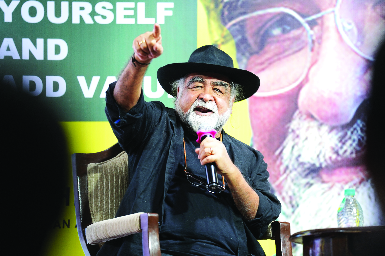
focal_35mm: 200
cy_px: 128
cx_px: 192
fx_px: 2139
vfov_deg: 6.9
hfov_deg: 10.3
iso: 800
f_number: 2.8
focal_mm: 200
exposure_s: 1/100
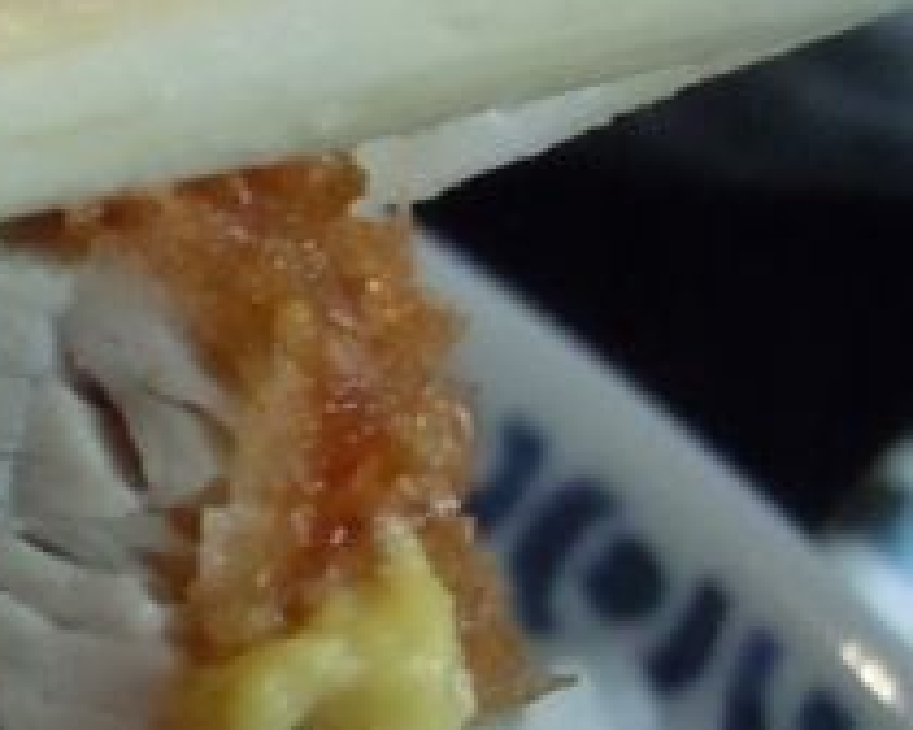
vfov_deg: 9.8
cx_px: -1035
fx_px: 4242
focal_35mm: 157
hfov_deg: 11.0
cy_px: 482
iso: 800
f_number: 4
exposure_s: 1/60
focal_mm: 5.9
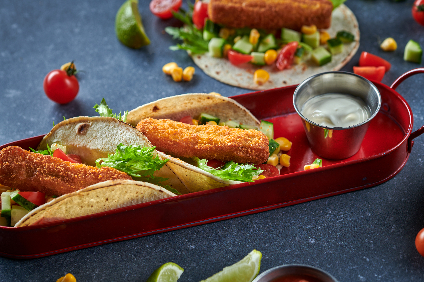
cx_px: 212
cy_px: 141
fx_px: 1060
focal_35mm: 90
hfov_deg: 22.6
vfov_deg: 15.2
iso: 31
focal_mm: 90
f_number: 6.3
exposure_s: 1/200
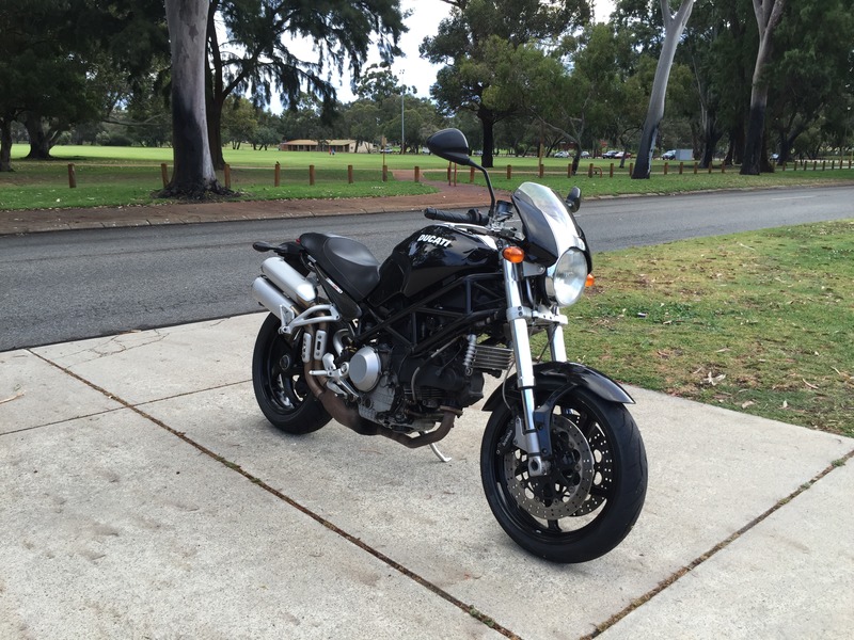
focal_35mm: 29
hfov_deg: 61.7
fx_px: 715
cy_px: 320
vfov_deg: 48.2
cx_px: 427
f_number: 2.2
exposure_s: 1/100
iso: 32
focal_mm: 4.15
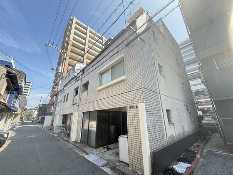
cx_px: 116
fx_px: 94
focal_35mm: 14
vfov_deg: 85.7
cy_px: 88
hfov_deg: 102.1
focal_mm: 2.22
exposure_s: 1/569
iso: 64
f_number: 2.2
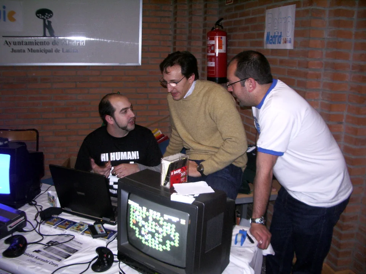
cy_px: 137
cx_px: 183
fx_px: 370
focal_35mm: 35
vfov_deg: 40.7
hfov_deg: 52.6
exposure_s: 1/15
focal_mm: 5.8
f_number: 2.6
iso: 200
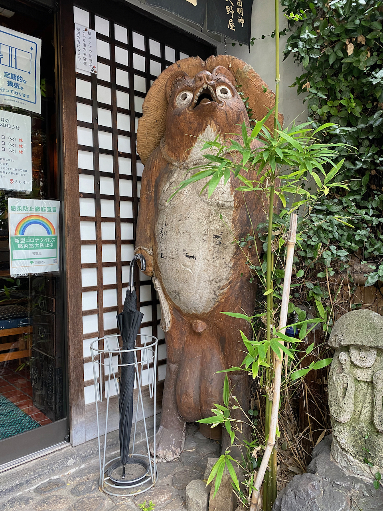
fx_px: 384
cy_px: 256
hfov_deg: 53.1
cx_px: 192
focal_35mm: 26
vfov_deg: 67.3
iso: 125
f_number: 1.8
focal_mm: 4.25
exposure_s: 1/99
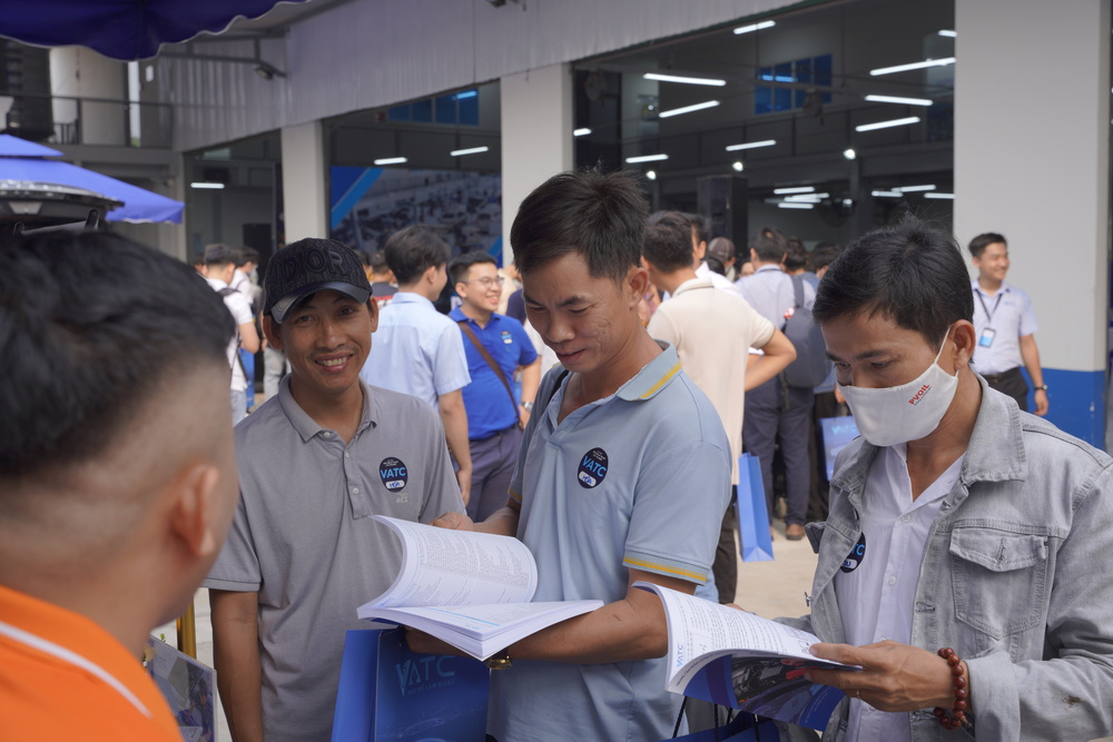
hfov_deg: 45.9
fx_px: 1314
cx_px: 556
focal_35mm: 42
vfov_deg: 31.5
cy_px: 371
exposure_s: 1/160
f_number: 6.3
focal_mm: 42.5
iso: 160
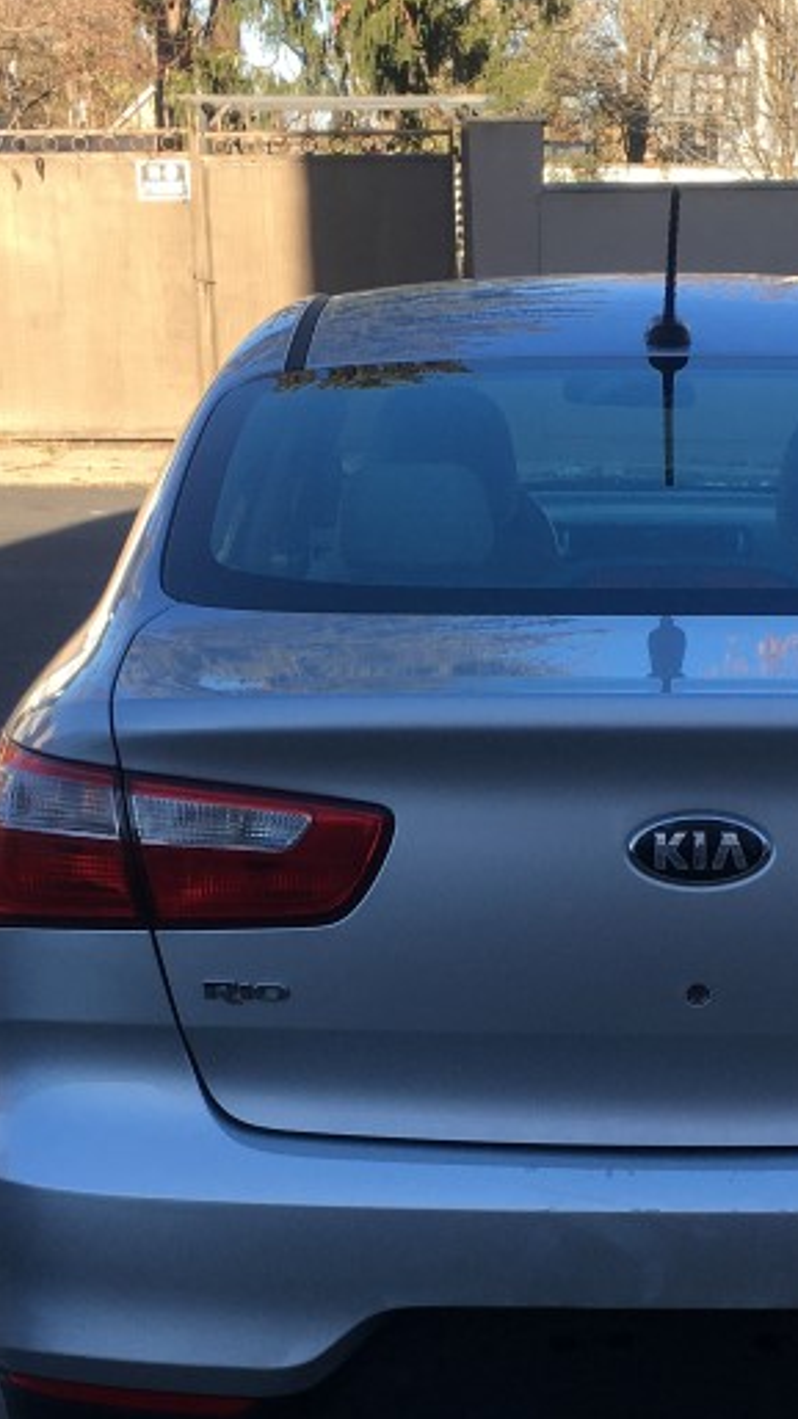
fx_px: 2371
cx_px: 572
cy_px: 963
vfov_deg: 33.0
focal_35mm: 63
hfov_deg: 19.0
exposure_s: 1/437
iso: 25
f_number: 2.2
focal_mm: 4.15
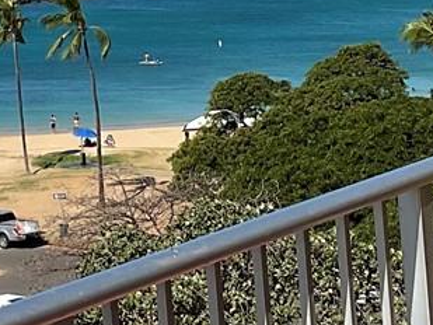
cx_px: 45
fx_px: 1877
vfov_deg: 9.8
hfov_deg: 13.1
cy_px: -56
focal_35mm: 150
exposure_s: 1/2538
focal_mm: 3
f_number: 1.8
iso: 16
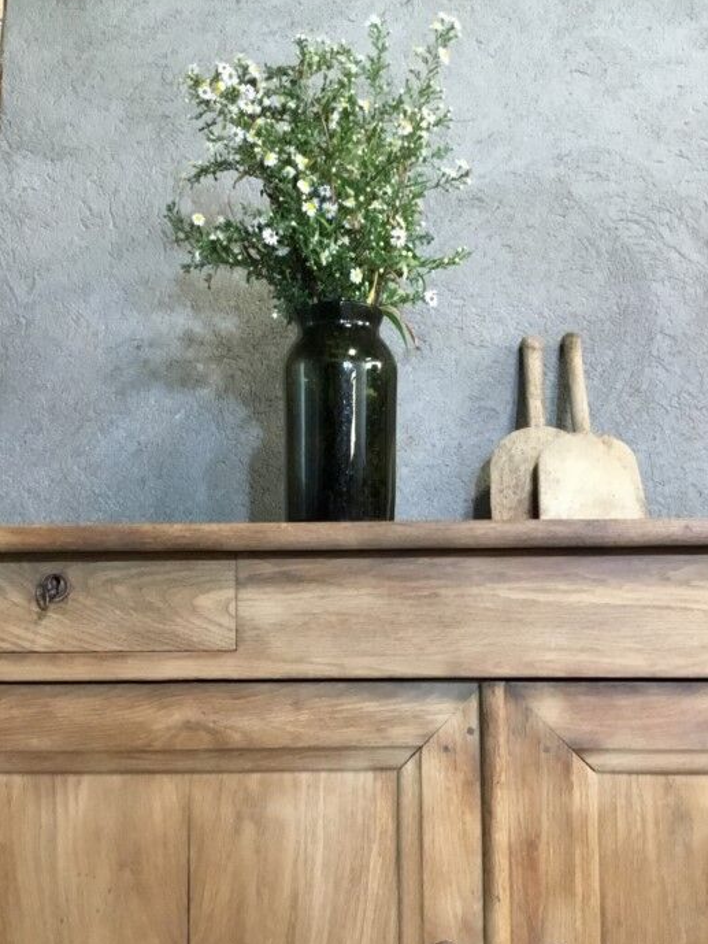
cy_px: 533
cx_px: 408
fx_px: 981
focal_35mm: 36
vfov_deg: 51.2
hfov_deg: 39.6
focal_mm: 3.3
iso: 250
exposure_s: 1/17
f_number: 2.4
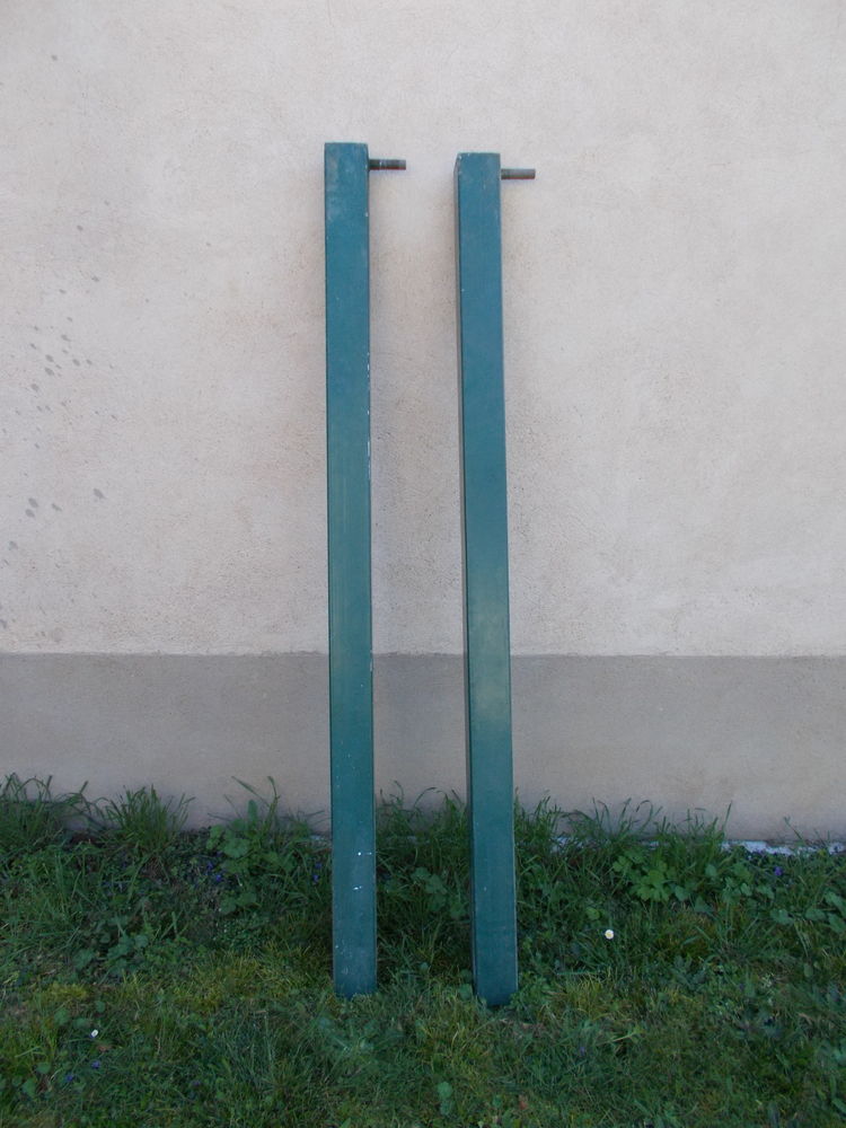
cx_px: 423
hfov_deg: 53.1
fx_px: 847
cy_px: 564
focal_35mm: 26
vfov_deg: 67.3
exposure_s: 1/250
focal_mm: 4.6
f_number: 3.2
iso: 180
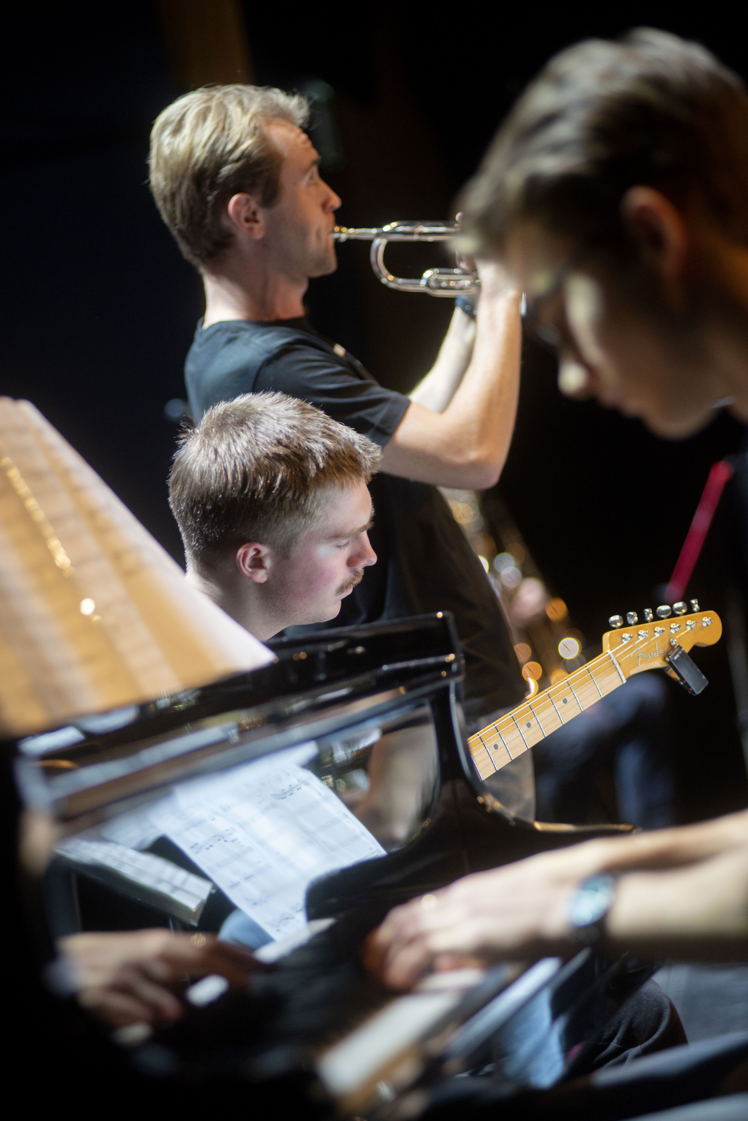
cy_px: 560
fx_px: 3736
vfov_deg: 17.1
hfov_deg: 11.4
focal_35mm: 120
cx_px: 374
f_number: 2.8
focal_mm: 120
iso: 1600
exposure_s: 1/400
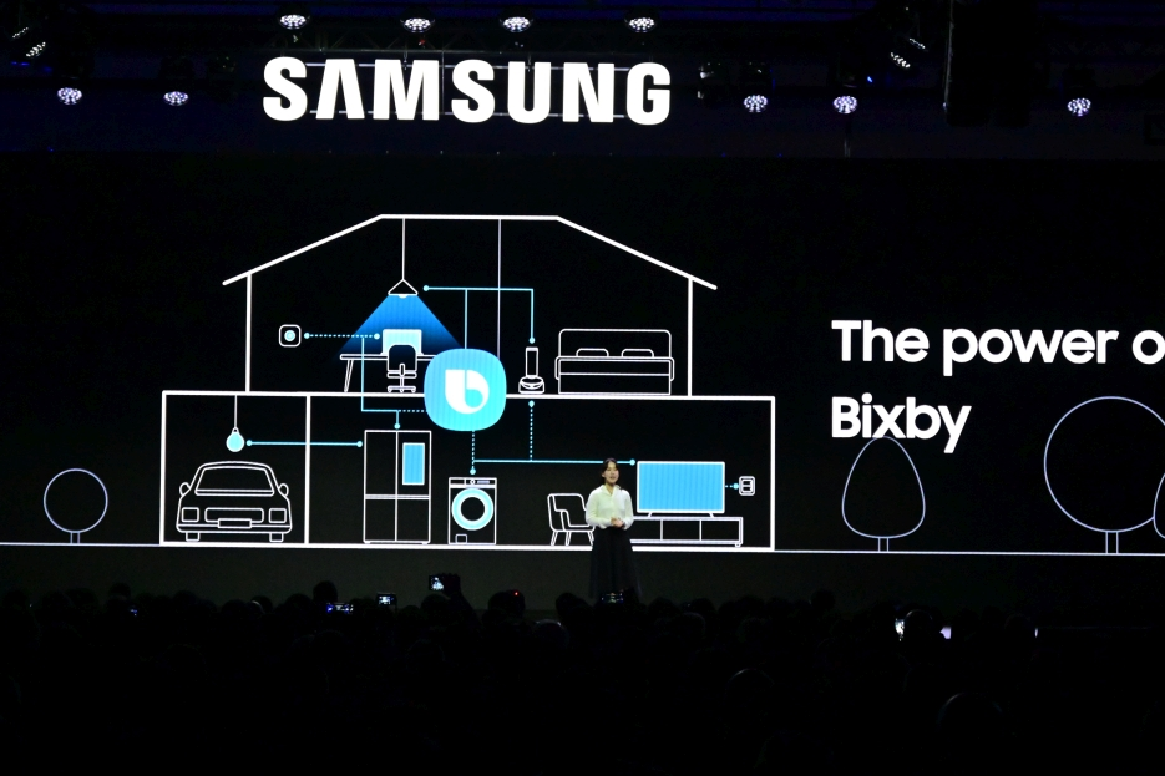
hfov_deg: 19.6
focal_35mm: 104
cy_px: 279
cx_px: 516
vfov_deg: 13.1
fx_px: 3365
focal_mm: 81
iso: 8000
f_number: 6.3
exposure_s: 1/250
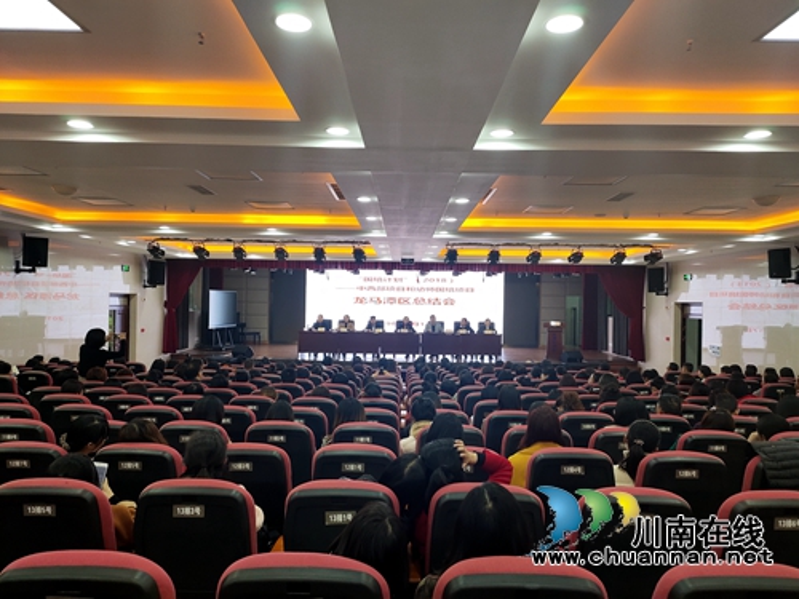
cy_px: 300
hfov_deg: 73.9
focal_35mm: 23
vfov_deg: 58.9
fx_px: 531
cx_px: 400
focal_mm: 4.76
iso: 469
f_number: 1.79
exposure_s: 1/100
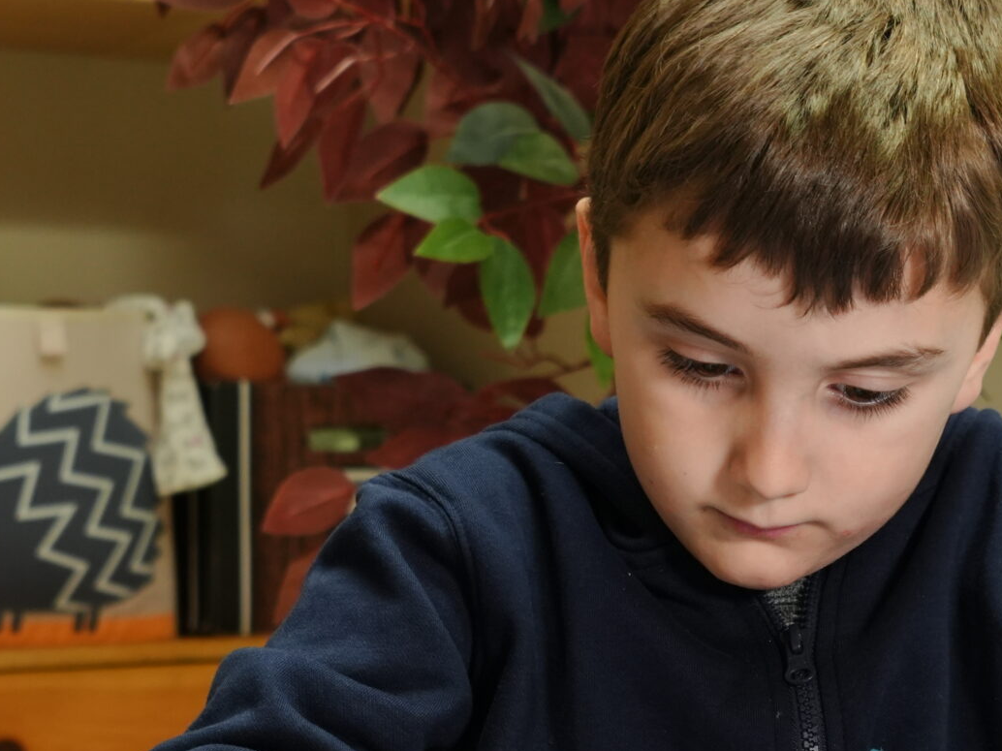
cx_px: 440
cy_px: 568
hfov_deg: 19.6
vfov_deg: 14.7
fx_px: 2894
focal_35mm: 100
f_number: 4
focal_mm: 28
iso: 640
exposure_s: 1/15
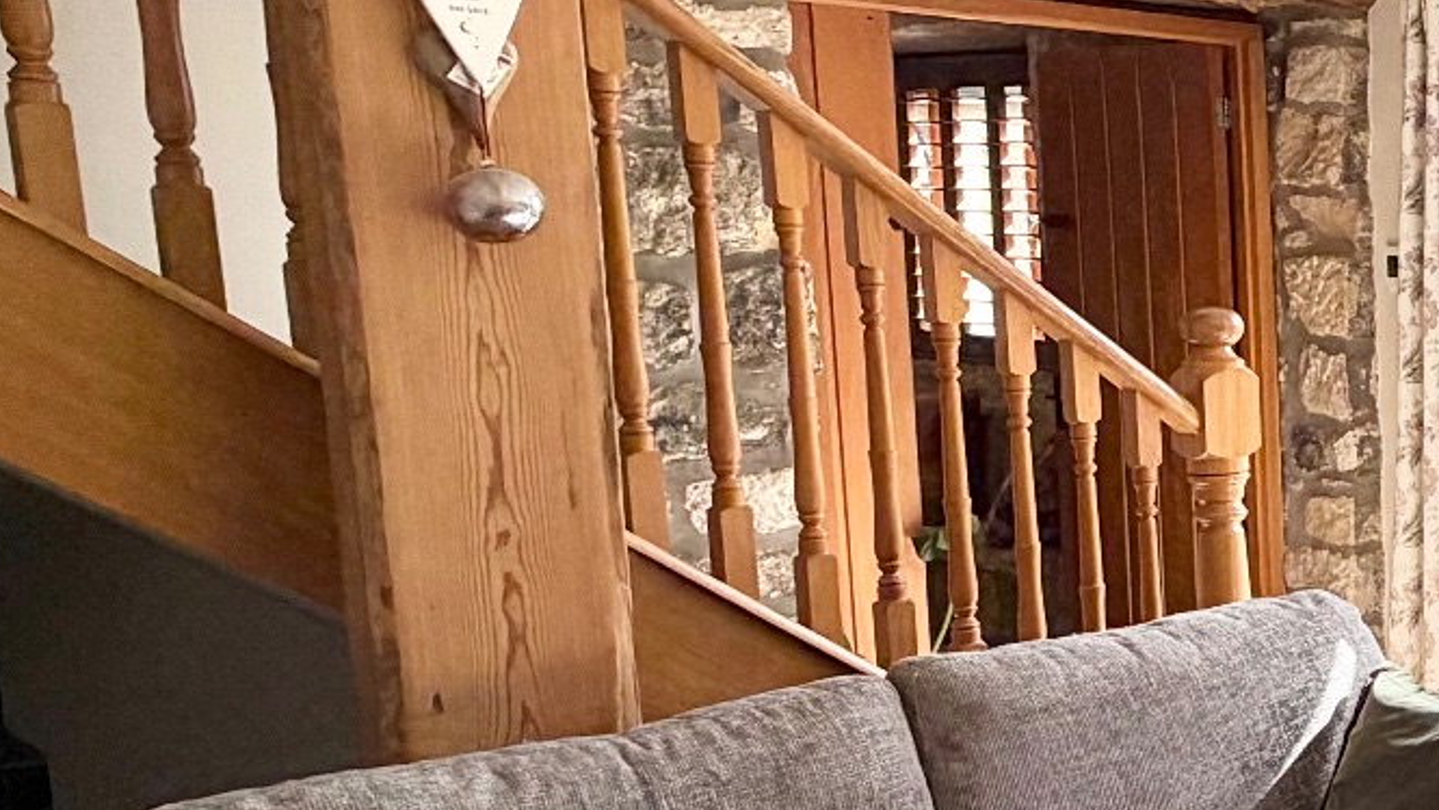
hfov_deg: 28.3
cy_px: 433
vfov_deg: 25.4
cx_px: 2166
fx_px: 1793
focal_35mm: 47
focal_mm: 2.22
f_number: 2.2
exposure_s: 1/502
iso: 50
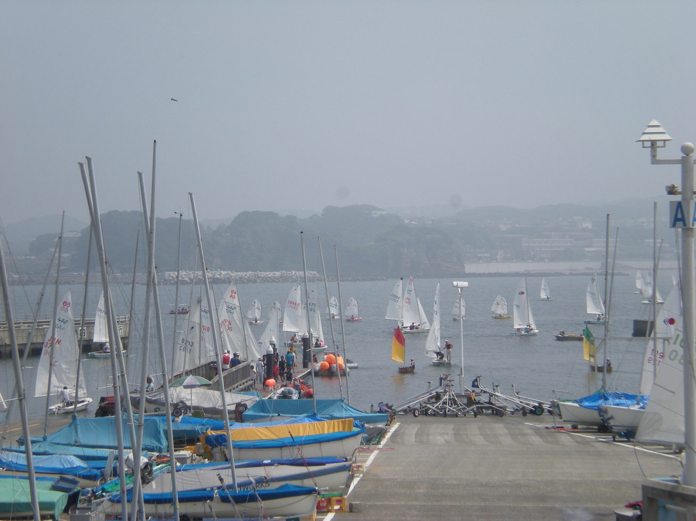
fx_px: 2111
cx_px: 348
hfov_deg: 18.7
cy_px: 260
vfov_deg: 14.1
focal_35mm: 105
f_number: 8
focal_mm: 17.3
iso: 89
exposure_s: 1/366
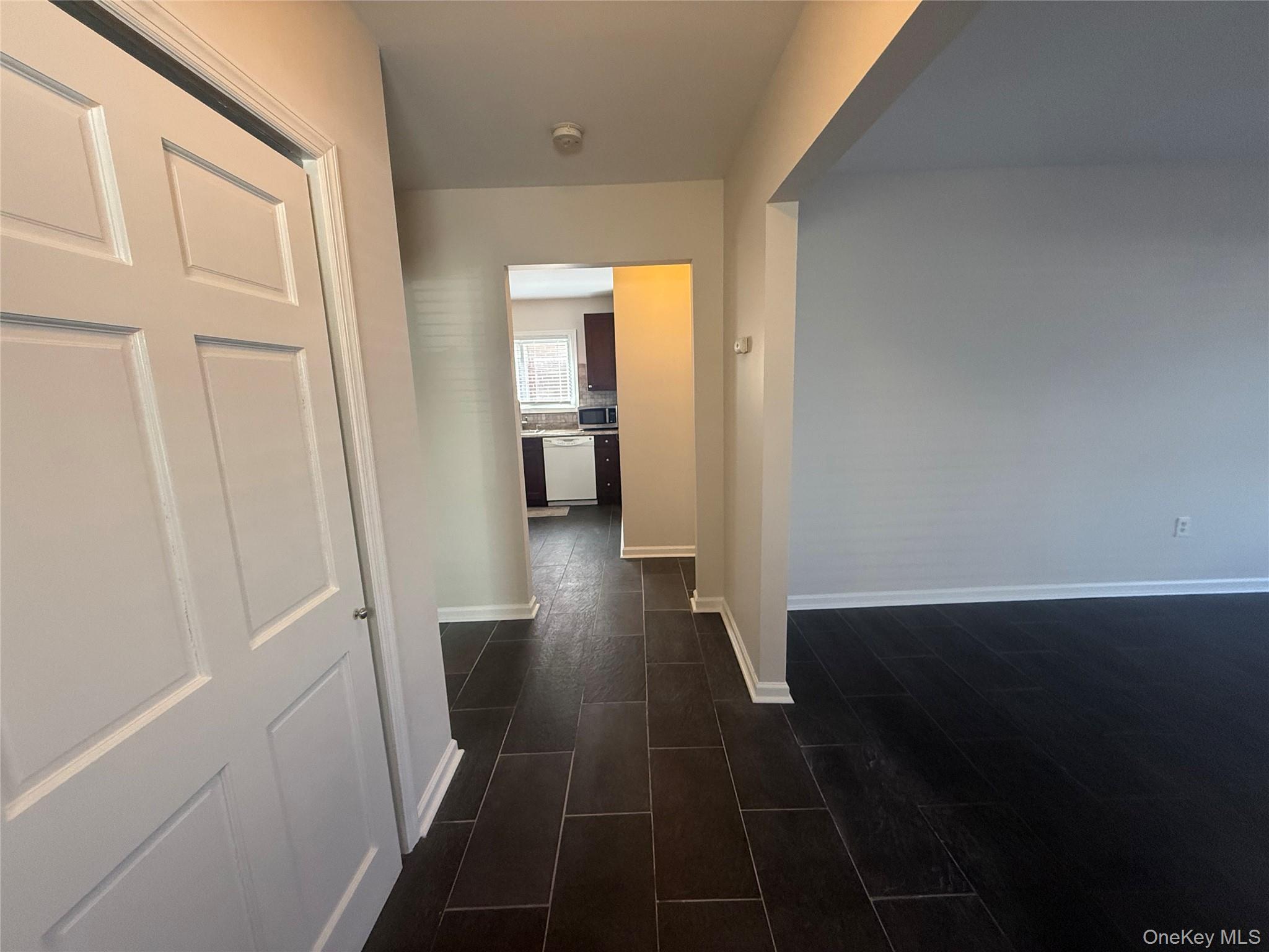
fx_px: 513
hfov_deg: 102.1
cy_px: 476
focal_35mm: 14
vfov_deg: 85.7
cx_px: 634
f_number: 2.2
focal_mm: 2.22
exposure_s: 1/120
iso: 400
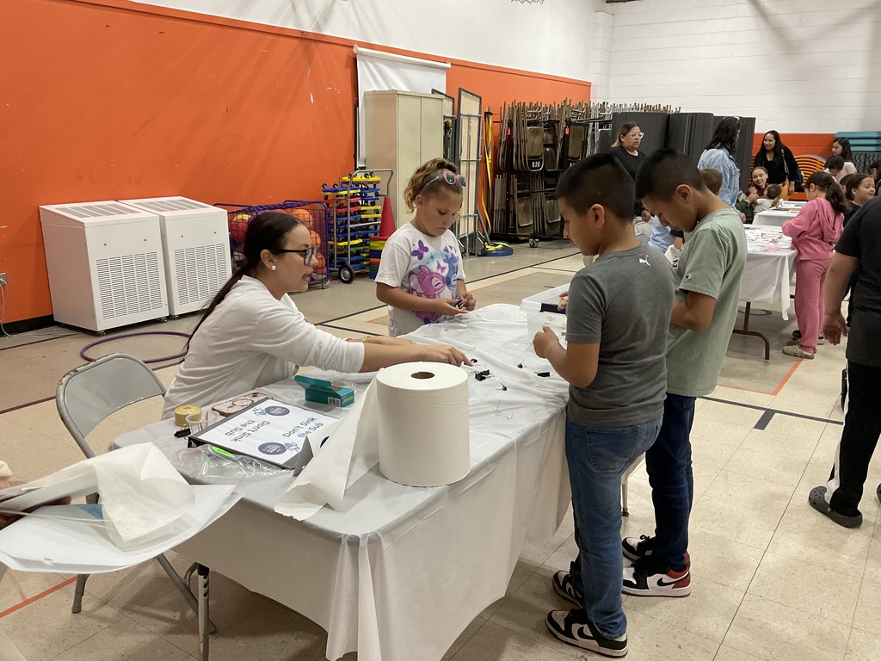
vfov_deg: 48.2
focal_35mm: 29
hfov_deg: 61.7
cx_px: 440
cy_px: 330
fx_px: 738
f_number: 1.8
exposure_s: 1/60
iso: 100
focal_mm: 3
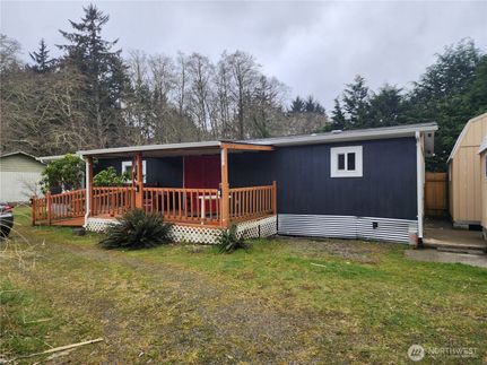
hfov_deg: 73.9
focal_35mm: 23
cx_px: 244
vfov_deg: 58.9
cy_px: 182
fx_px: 323
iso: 12
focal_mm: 6.4
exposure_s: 1/234
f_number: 1.8
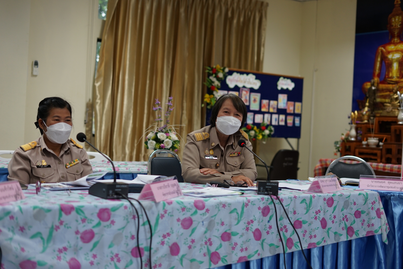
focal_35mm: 50
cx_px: 202
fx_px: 560
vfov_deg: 27.0
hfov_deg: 39.6
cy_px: 134
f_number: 2.2
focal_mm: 50
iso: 400
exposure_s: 1/160
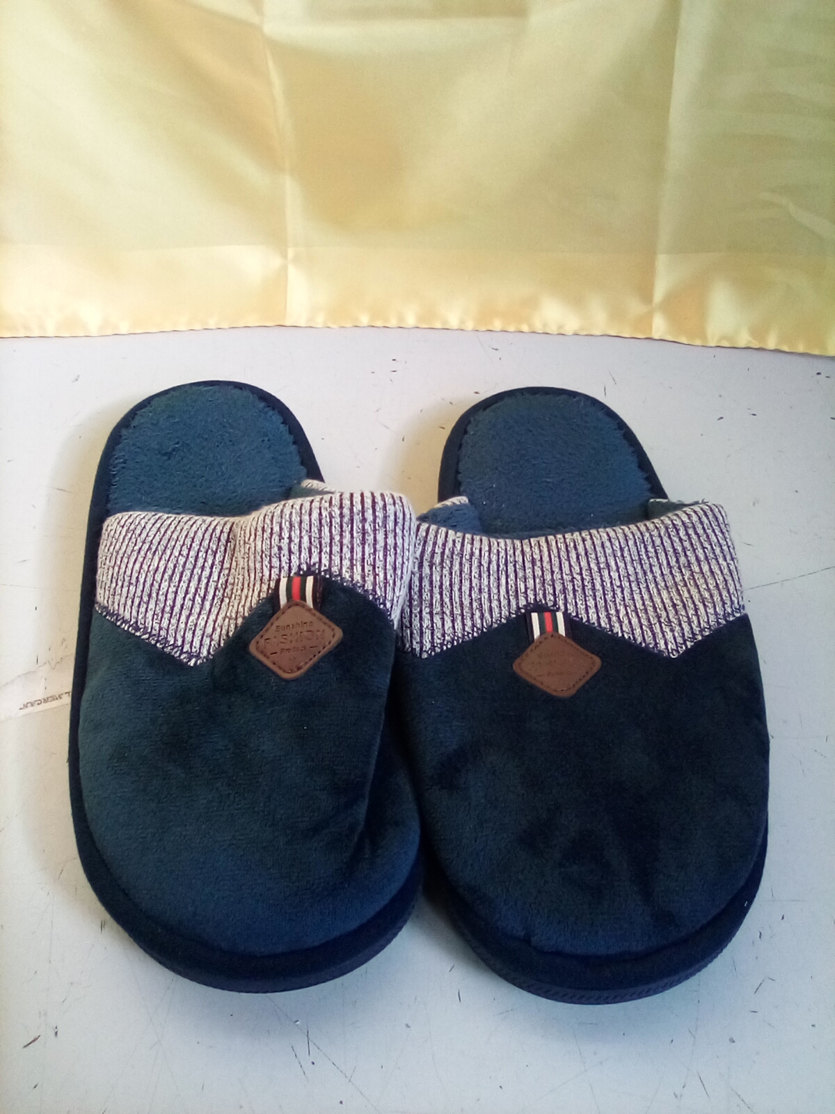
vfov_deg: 63.4
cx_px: 418
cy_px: 557
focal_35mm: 28
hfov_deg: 49.7
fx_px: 901
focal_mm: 2.27
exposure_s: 1/129
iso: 70
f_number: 2.2
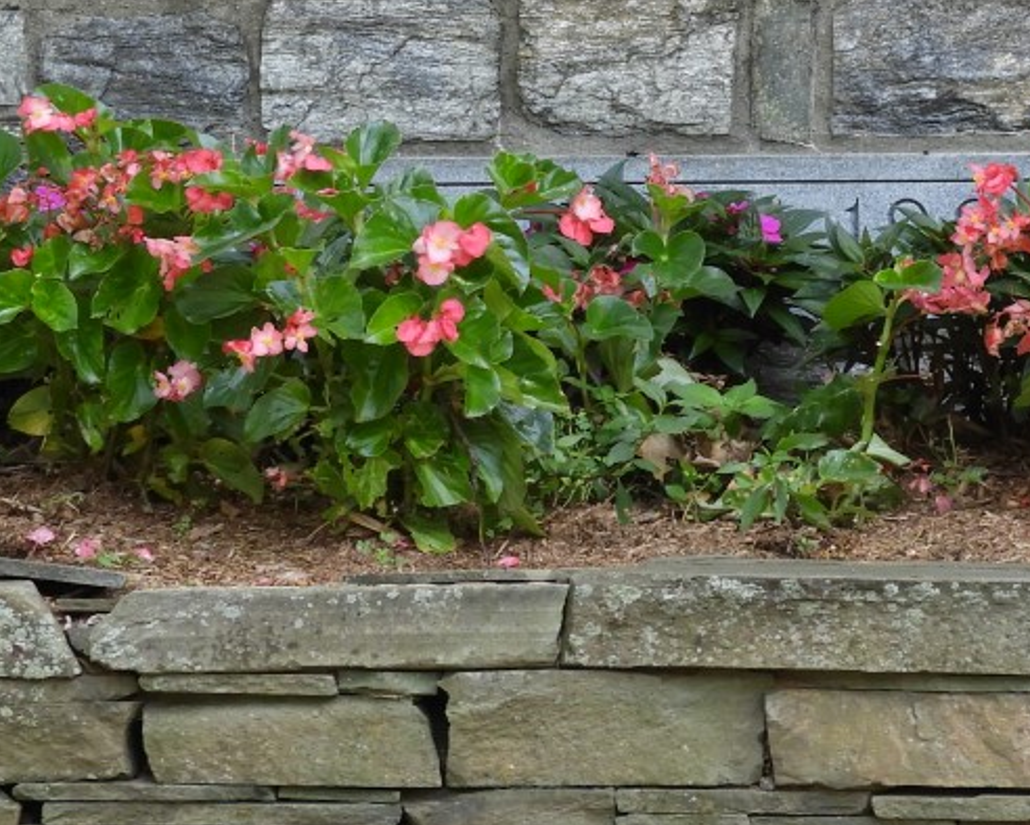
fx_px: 4788
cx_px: 586
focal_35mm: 157
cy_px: -54
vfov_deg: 9.8
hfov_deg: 12.3
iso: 100
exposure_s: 1/50
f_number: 4
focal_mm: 9.9
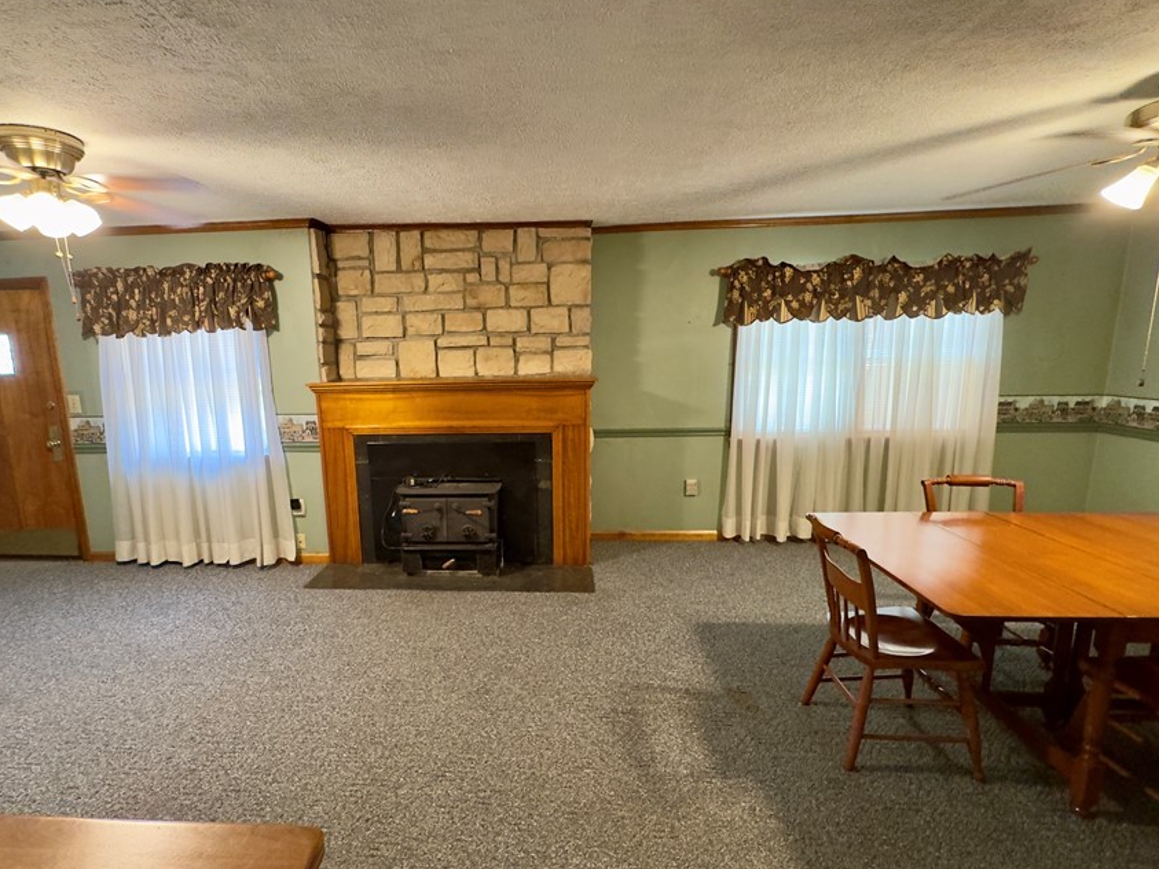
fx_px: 569
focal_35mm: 17
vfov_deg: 74.7
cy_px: 444
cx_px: 511
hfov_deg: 90.6
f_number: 2.2
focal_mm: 2.22
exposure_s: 1/60
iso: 640
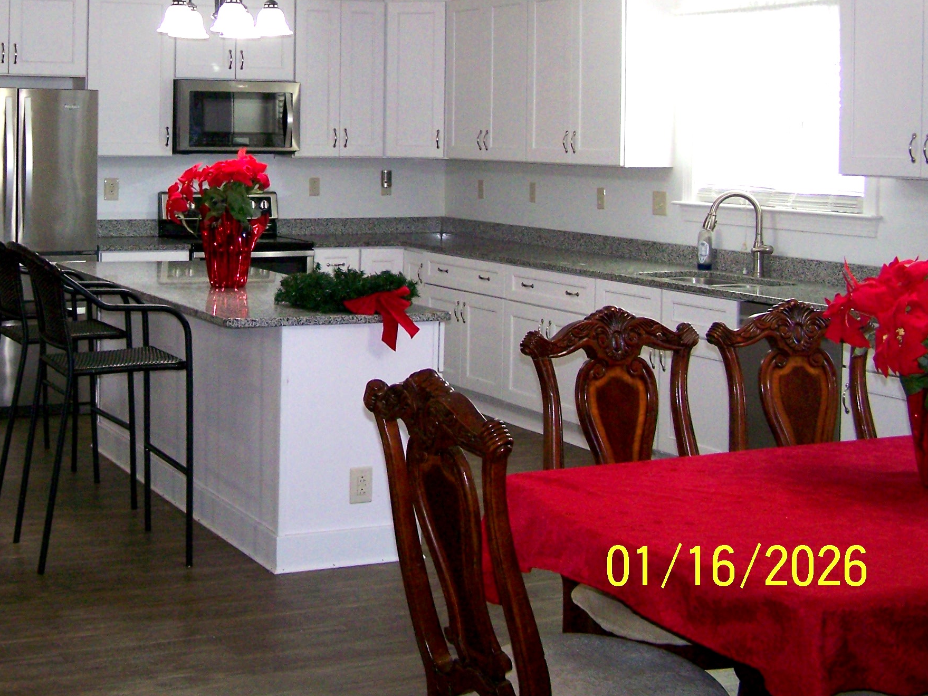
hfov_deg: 33.9
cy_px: 195
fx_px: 1501
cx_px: 276
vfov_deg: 25.9
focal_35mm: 56
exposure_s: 1/60
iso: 160
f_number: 2.8
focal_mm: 6.3
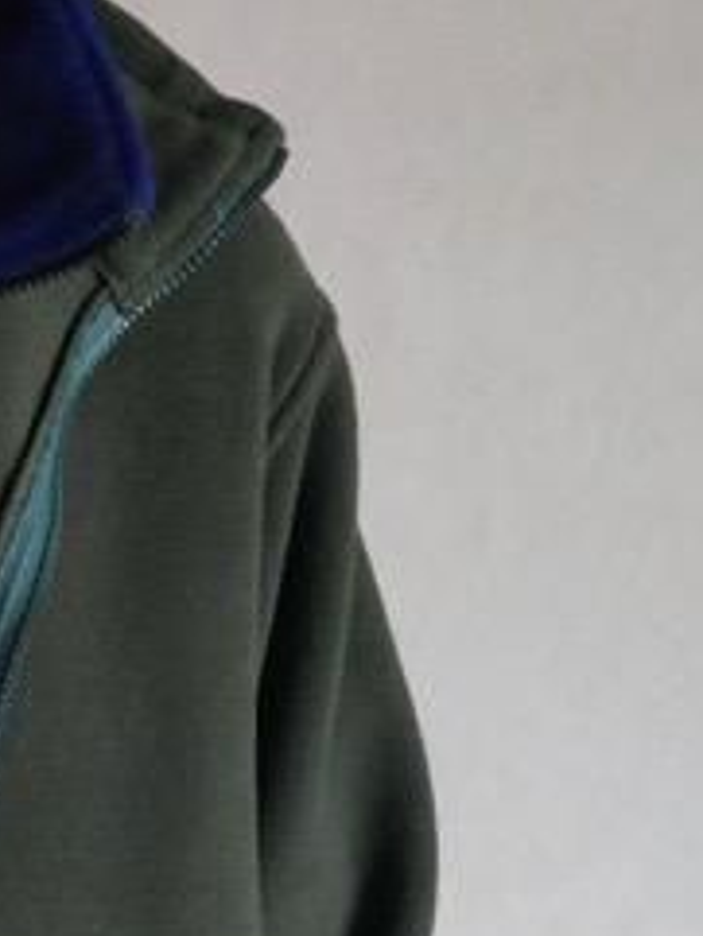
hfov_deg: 4.7
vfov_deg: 6.3
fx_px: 8414
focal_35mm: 311
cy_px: 1214
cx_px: -528
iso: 3200
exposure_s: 1/15
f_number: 3.9
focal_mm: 44
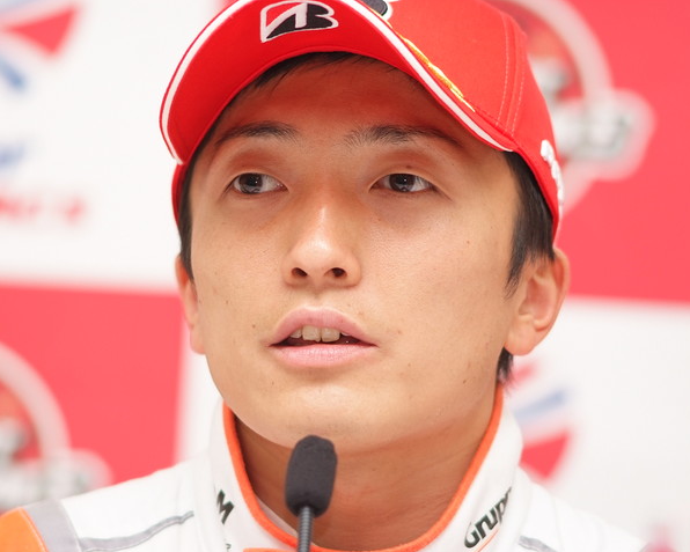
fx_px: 6250
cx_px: 324
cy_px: 277
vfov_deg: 5.1
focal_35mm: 306
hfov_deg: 6.3
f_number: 2.8
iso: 400
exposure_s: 1/250
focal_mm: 180
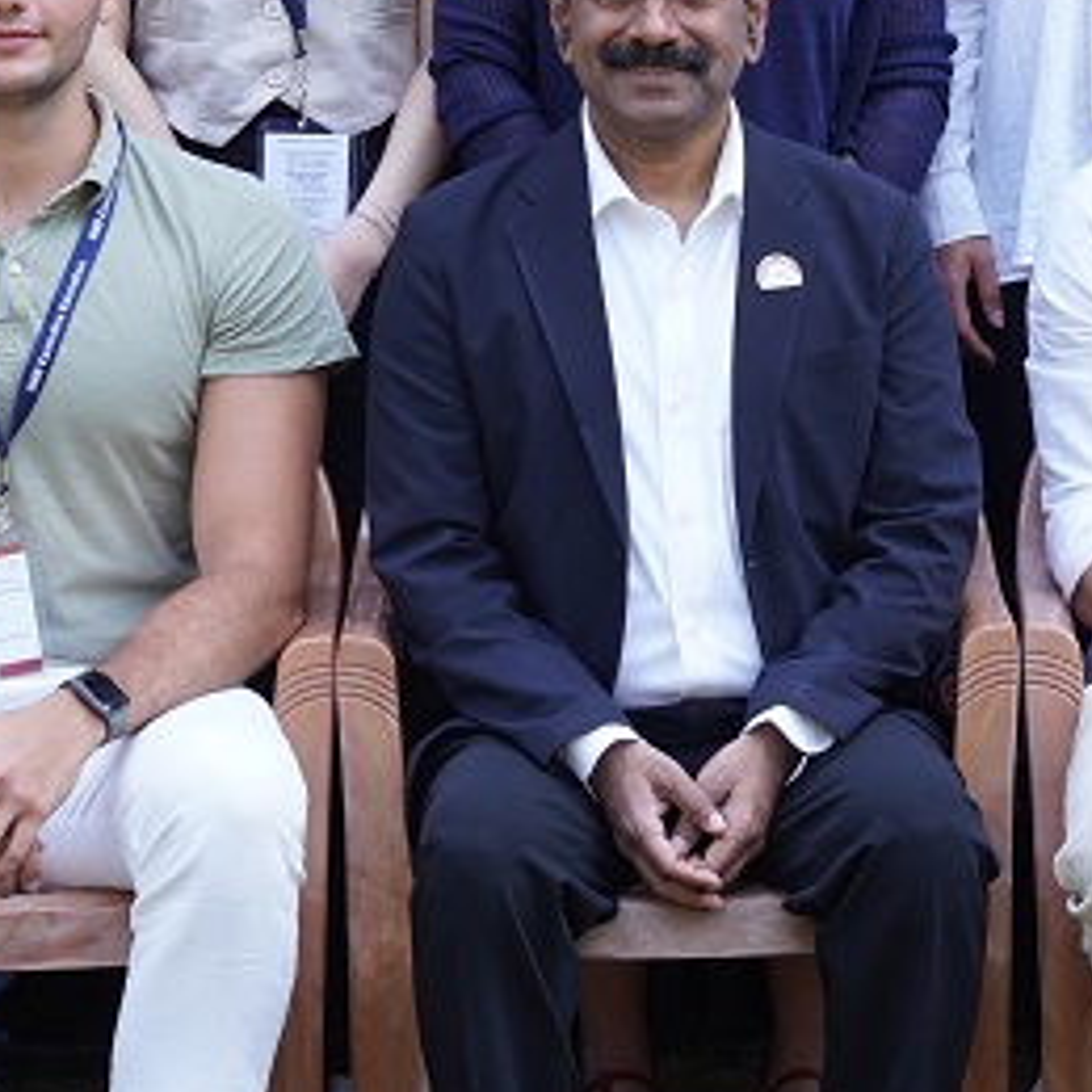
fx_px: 5960
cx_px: 941
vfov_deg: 10.2
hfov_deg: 10.4
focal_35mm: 167
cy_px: -382
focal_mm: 34
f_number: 5
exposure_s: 1/200
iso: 400
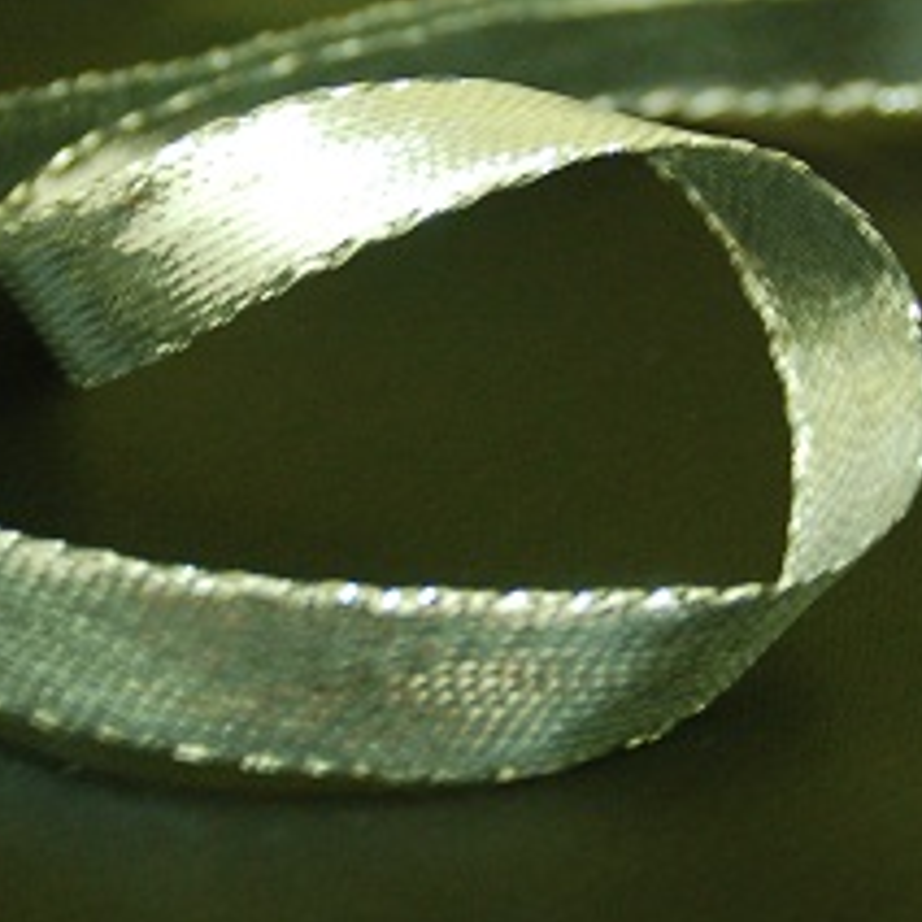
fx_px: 3978
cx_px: 504
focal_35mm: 132
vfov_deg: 13.2
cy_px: 374
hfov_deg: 13.2
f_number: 4.8
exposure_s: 1/8
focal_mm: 48
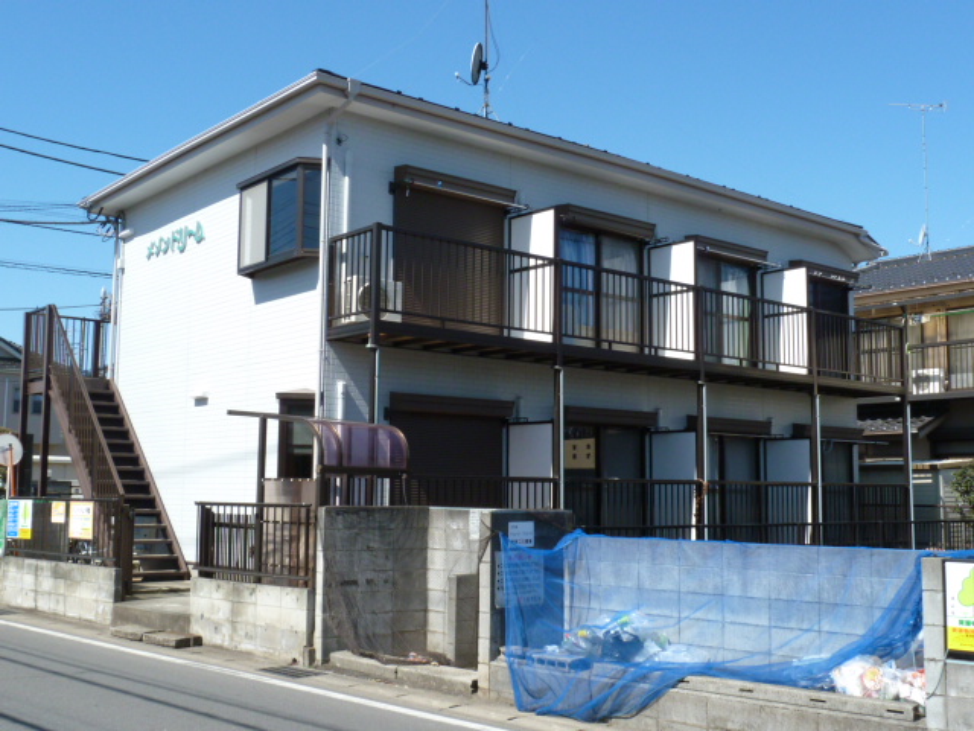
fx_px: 1125
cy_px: 366
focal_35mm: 40
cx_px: 487
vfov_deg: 36.0
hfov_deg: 46.8
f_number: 5.6
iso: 200
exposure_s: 1/640
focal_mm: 6.5
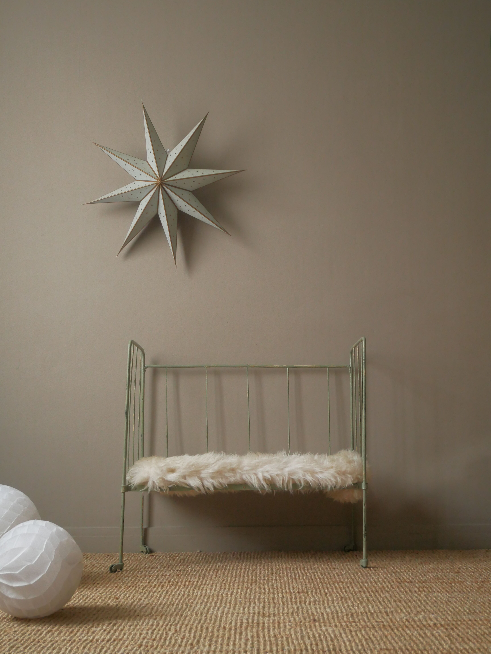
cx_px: 246
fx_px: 832
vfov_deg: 42.9
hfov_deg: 32.9
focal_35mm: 44
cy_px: 327
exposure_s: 1/60
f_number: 4.8
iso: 1600
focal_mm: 22
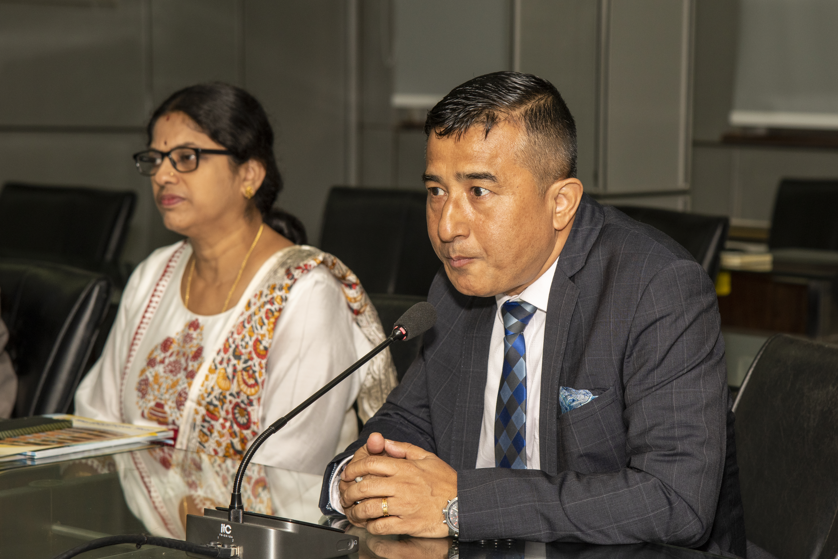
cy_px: 280
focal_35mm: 92
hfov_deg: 22.1
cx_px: 419
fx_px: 2142
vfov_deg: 14.9
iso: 400
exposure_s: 1/125
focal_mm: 92
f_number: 5.6
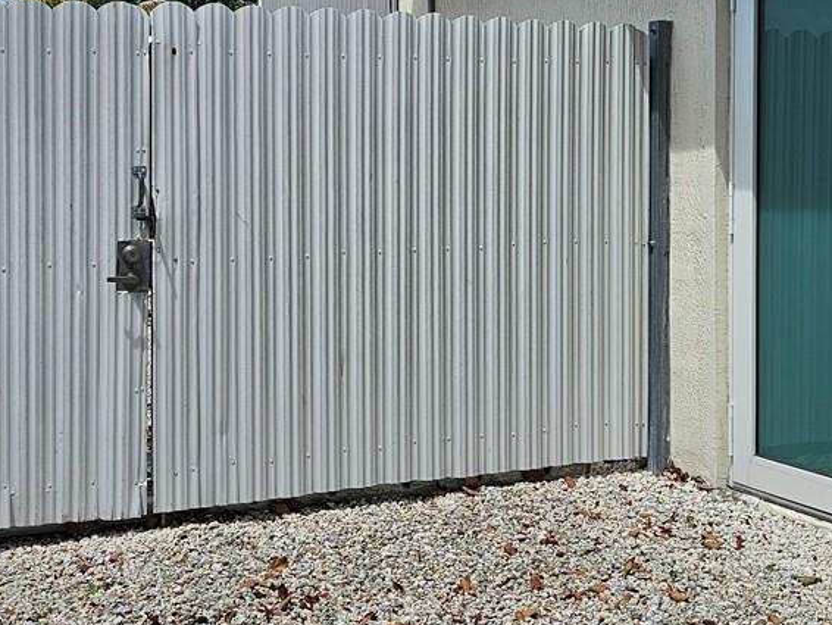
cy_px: 162
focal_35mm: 65
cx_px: 440
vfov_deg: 22.4
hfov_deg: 29.8
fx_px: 1563
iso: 25
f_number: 1.8
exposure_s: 1/3273
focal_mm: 5.4
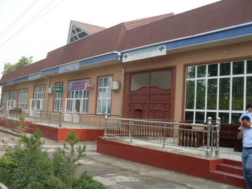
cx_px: 126
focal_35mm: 38
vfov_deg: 37.7
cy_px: 94
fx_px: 277
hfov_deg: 49.0
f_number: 2.8
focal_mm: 6.3
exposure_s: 1/500
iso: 80
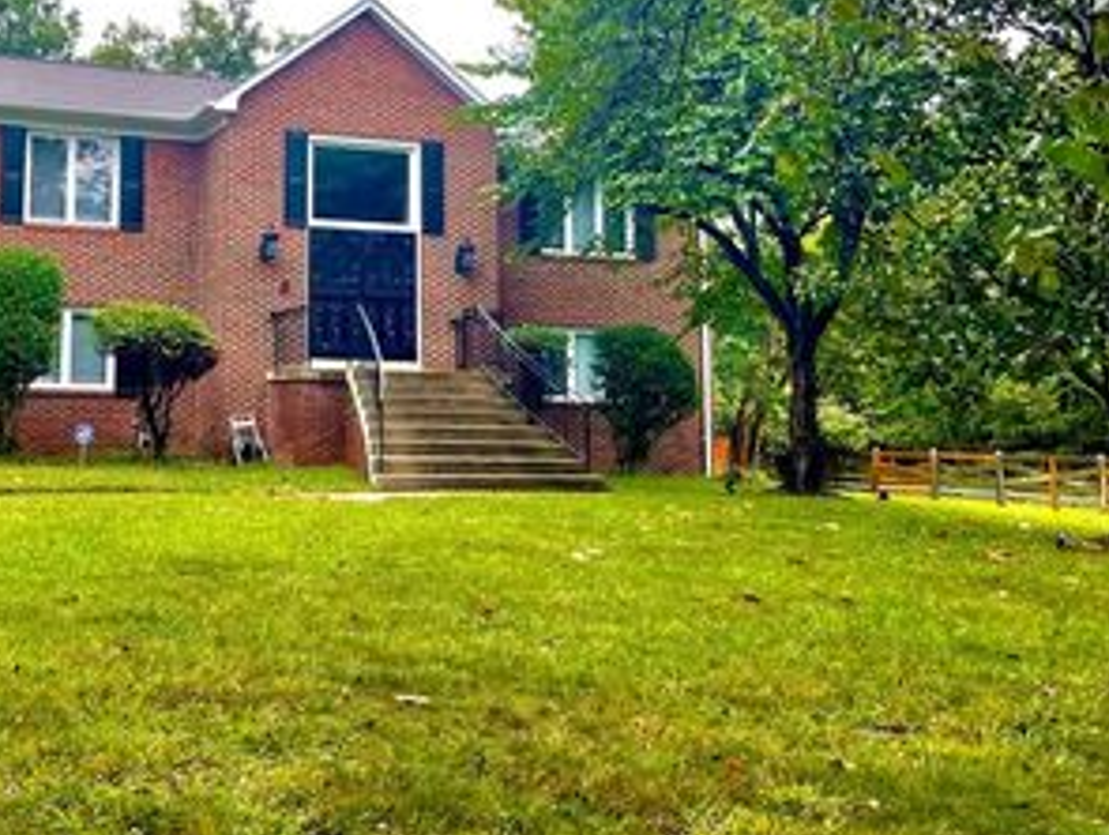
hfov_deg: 41.4
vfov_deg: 32.6
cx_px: 252
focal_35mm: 44
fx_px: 1411
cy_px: 258
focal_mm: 5.1
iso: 32
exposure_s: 1/130
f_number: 1.6
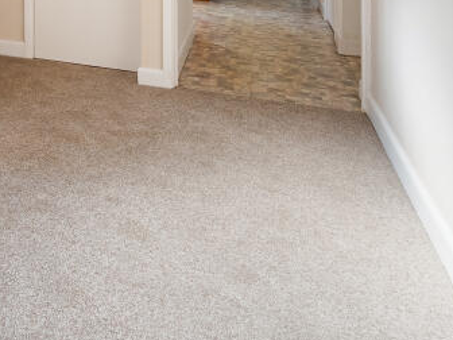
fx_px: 537
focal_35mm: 41
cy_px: -86
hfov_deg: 38.6
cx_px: -34
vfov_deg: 29.3
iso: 320
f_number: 6.3
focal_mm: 14
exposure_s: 1/640
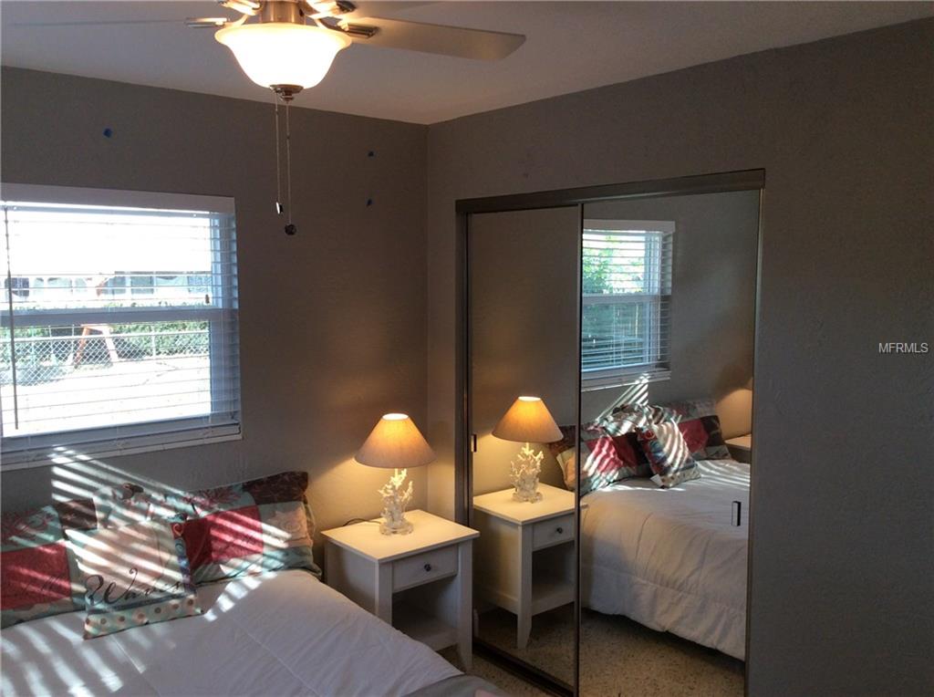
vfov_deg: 44.0
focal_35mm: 32
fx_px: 862
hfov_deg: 56.9
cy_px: 348
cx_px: 467
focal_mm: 3.3
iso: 50
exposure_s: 1/60
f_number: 2.4
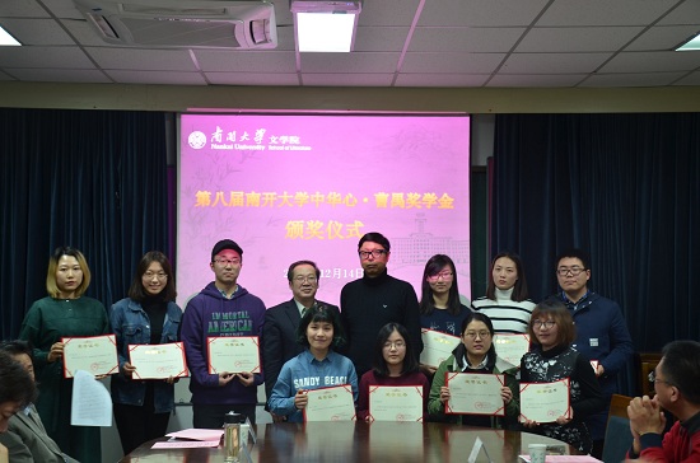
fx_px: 1164
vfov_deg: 22.5
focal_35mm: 60
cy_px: 232
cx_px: 350
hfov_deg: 33.5
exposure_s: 1/6
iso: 200
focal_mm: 40
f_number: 4.5
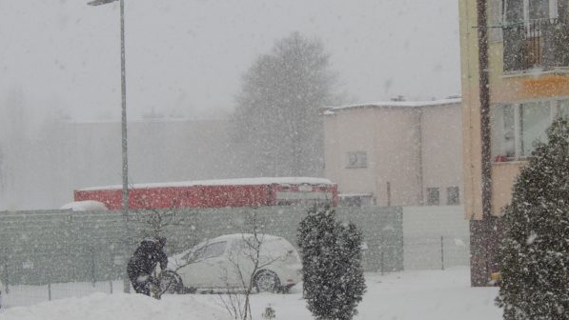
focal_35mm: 115
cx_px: 285
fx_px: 1735
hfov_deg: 18.6
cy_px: 200
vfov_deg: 10.5
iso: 125
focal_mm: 18.7
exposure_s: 1/400
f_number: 4.5
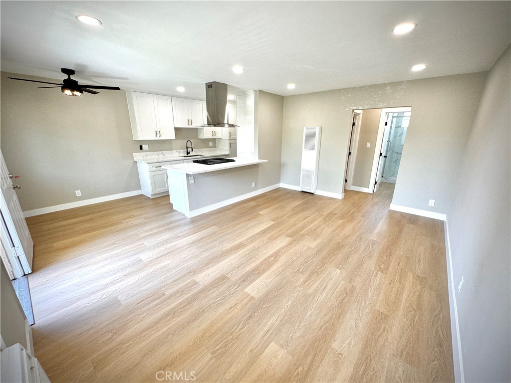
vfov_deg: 85.7
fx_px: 207
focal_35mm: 14
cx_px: 256
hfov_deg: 102.1
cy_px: 192
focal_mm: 2.22
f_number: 2.2
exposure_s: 1/120
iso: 125
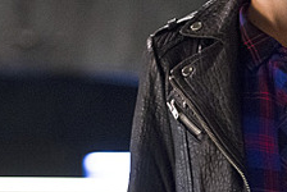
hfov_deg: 5.6
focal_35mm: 365
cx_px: 277
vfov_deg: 3.8
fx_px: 2914
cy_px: 46
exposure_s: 1/80
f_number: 2.8
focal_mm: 105
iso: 4000
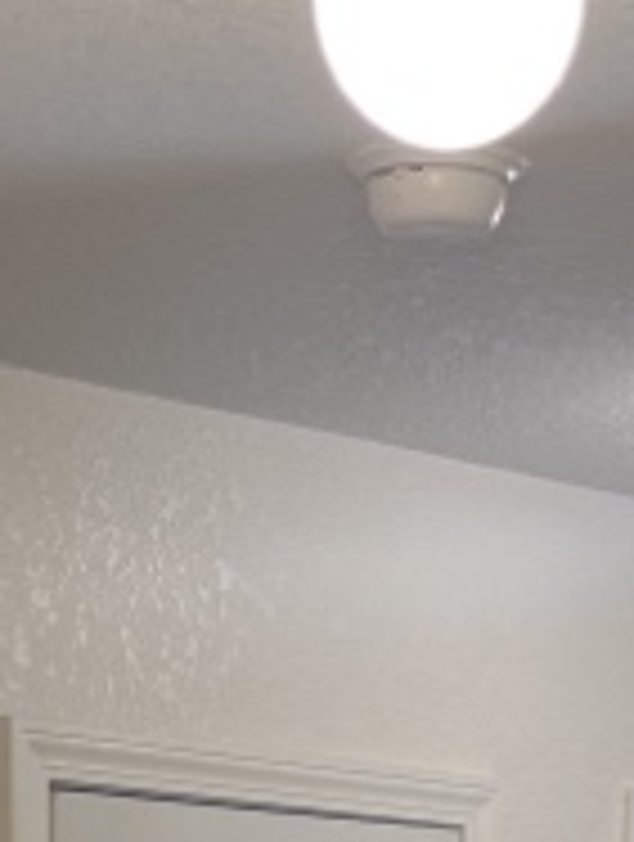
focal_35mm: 142
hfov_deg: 10.5
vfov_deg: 11.7
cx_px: 432
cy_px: 1932
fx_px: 3456
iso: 100
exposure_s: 1/60
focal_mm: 5.1
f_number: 1.6
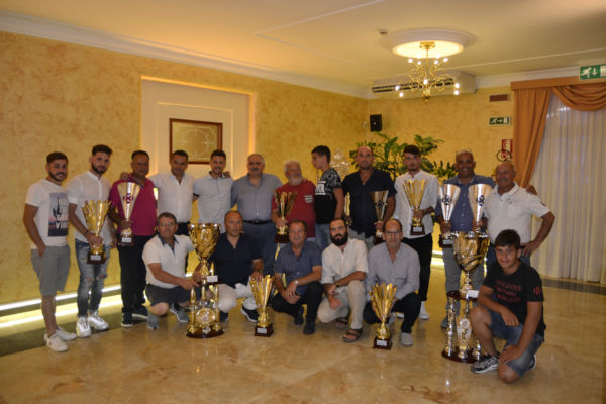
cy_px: 202
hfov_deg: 67.4
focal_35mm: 27
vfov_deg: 47.9
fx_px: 454
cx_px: 303
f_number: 3.5
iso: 450
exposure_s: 1/60
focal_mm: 18
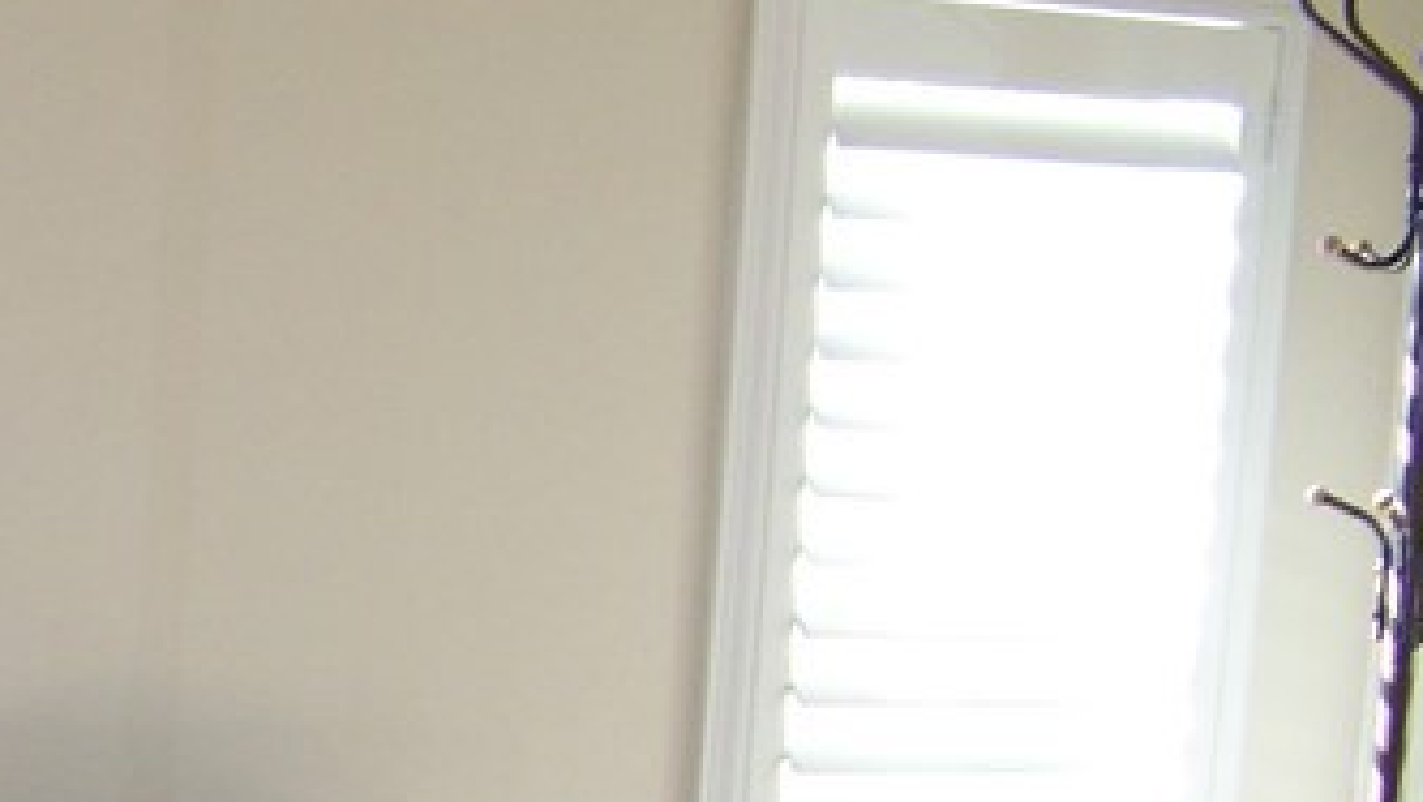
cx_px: -519
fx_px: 4567
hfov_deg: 16.6
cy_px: 1269
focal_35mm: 121
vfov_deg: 9.7
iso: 100
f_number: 2.8
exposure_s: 1/30
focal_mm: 5.85
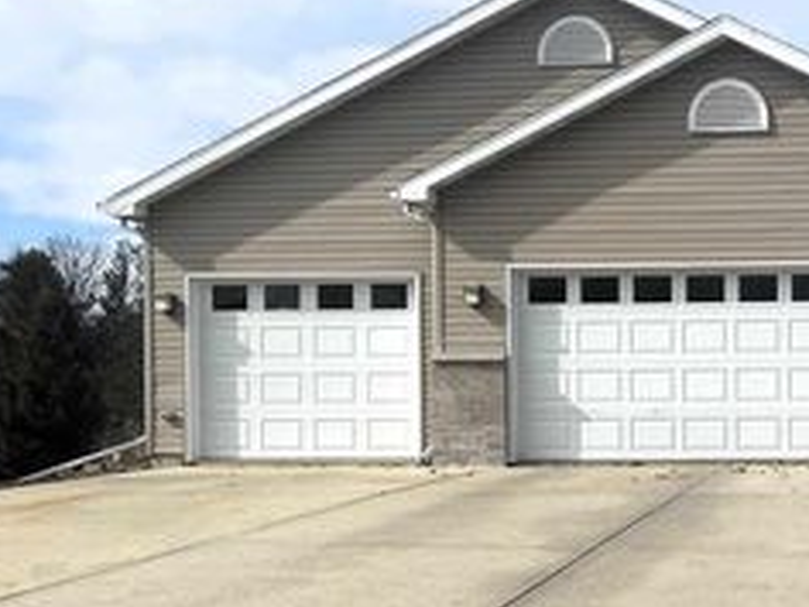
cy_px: 434
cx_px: 826
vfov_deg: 26.3
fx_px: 1285
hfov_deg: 32.0
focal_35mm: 55
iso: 32
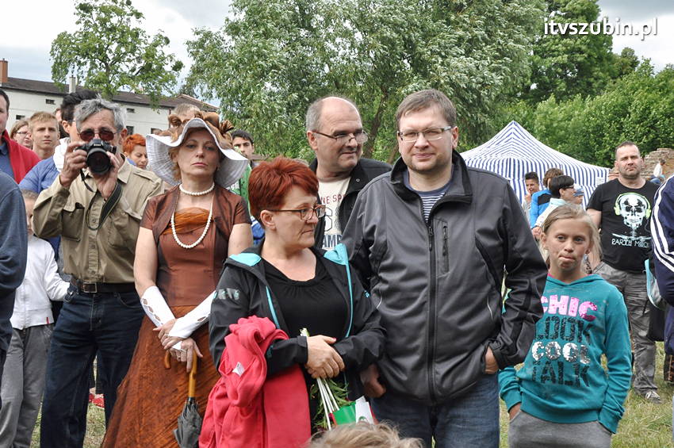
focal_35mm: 72
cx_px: 337
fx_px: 1347
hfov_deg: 28.1
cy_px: 224
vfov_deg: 18.9
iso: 1250
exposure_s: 1/160
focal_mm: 48
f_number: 16
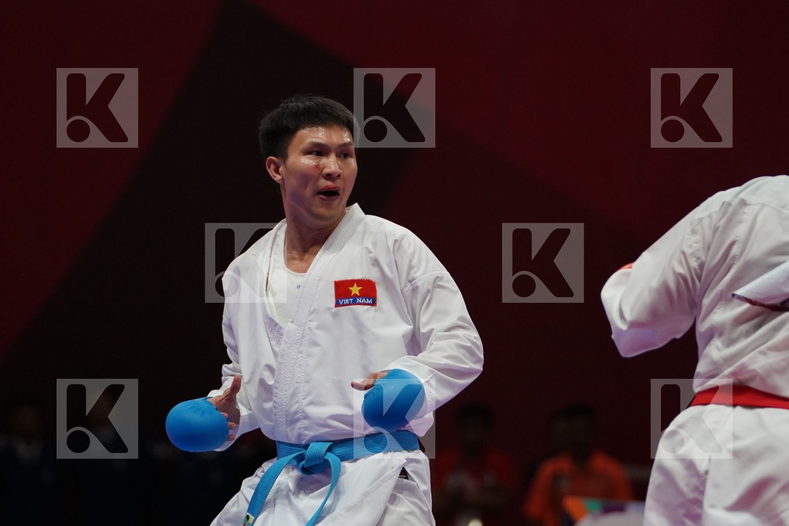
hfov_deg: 6.6
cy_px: 263
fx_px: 6794
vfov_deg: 4.4
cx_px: 394
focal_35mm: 310
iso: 2000
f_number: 4
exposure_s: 1/1000
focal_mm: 207
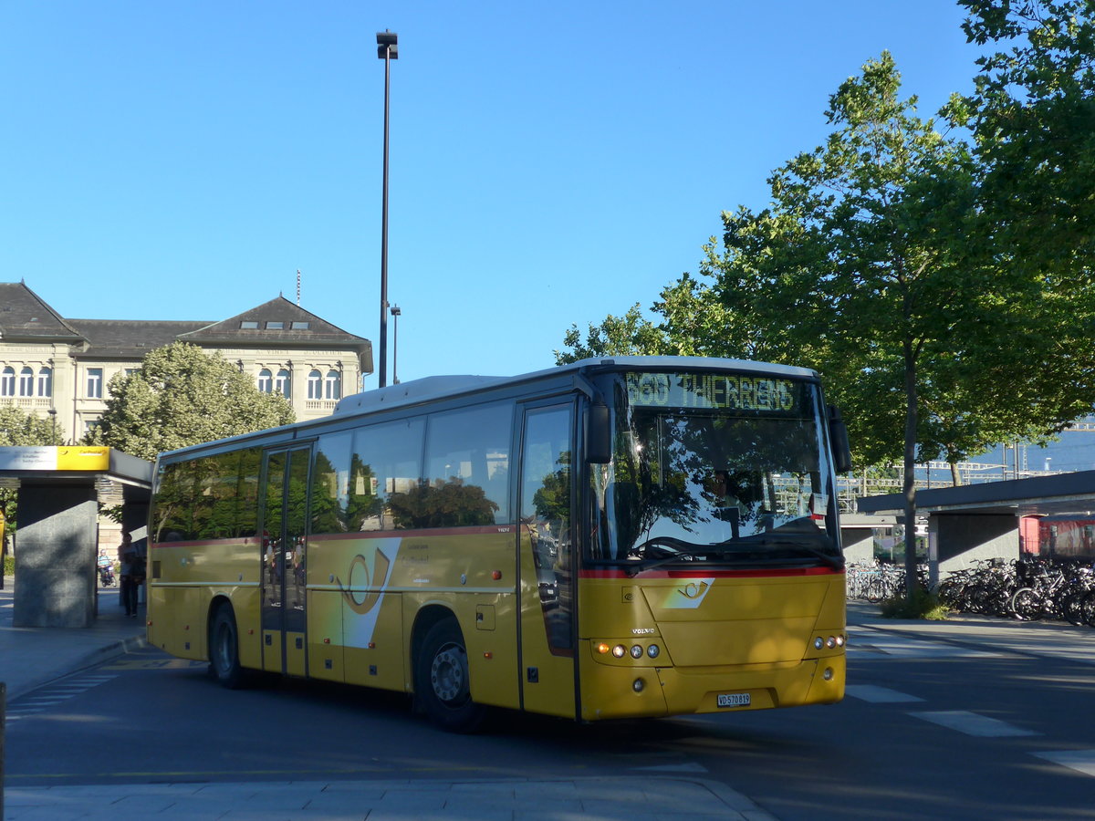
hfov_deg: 36.8
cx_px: 548
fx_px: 1645
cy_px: 410
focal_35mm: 52
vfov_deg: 28.0
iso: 125
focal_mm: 10.7
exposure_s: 1/640
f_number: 3.3
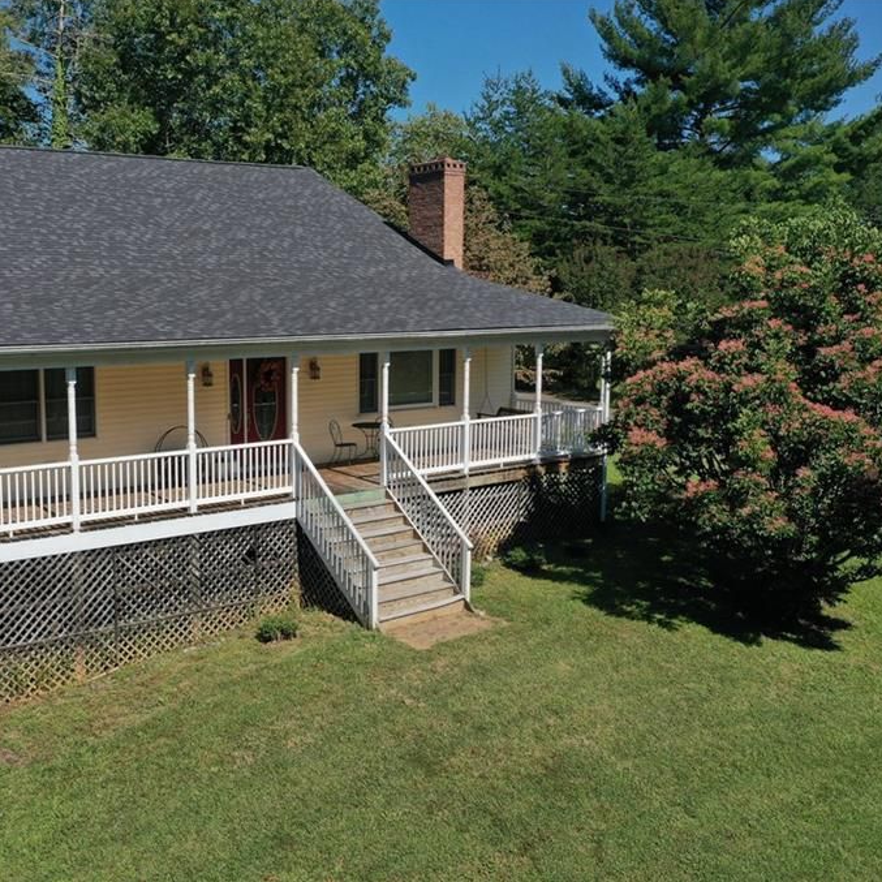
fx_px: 1038
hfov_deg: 45.2
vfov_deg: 46.0
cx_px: 281
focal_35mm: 36
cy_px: 440
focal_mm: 10.26
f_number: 6.3
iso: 100
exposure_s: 1/640
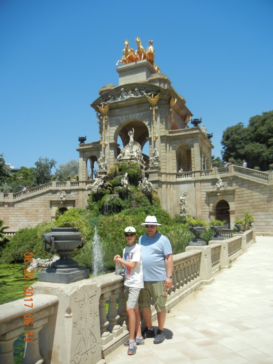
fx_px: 315
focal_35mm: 30
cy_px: 182
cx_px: 136
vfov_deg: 60.0
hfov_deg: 46.8
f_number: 7
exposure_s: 1/417
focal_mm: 5.4
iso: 160
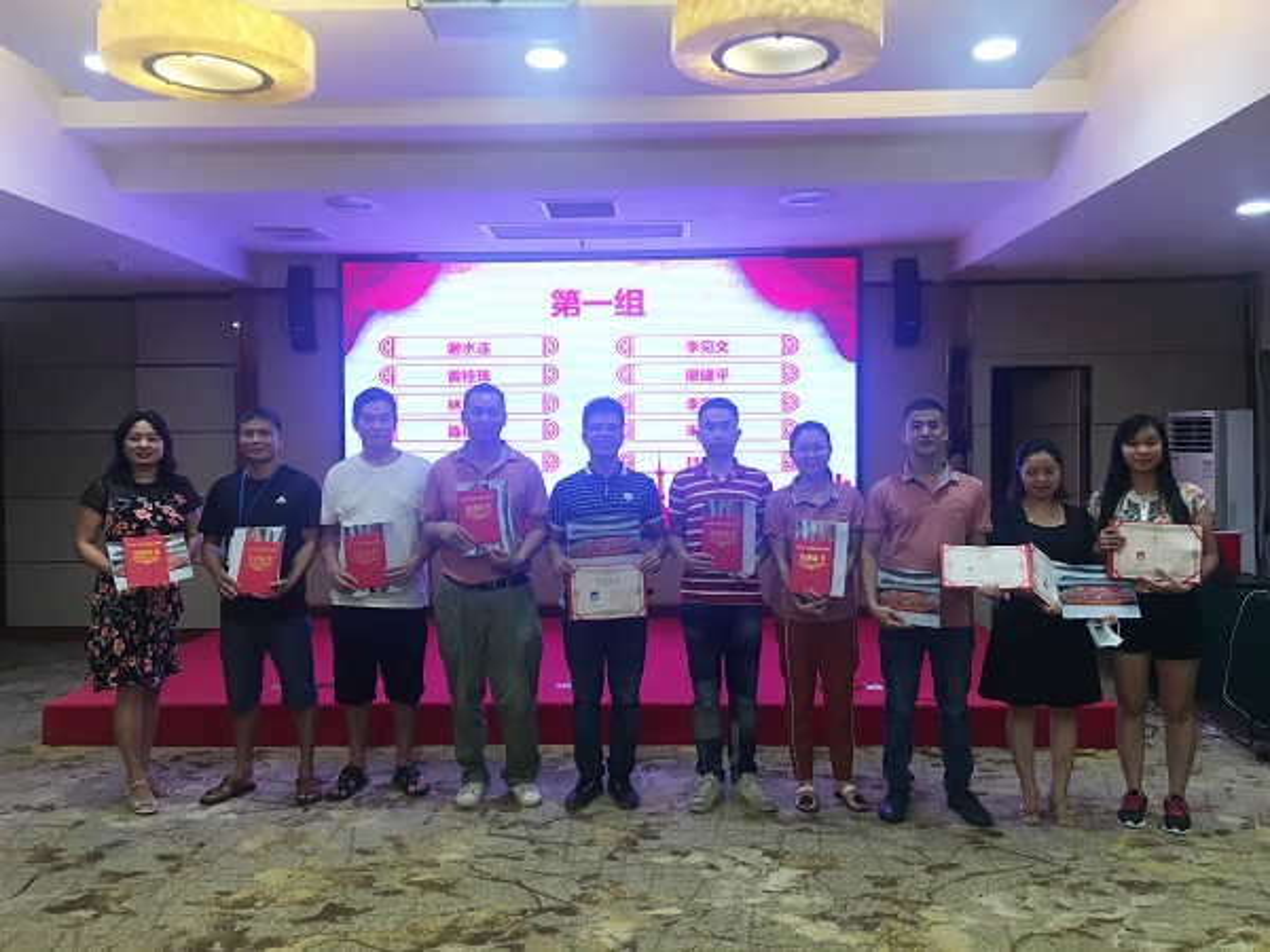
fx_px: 1064
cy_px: 476
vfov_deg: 48.2
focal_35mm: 29
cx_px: 635
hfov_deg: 61.7
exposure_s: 1/33
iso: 40
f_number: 2.2
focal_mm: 4.15
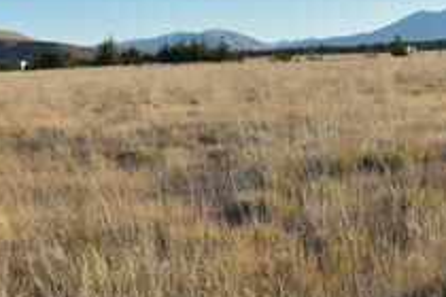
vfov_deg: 20.3
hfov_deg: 29.9
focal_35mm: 67
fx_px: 830
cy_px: 130
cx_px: 295
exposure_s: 1/200
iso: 100
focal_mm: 20
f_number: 8
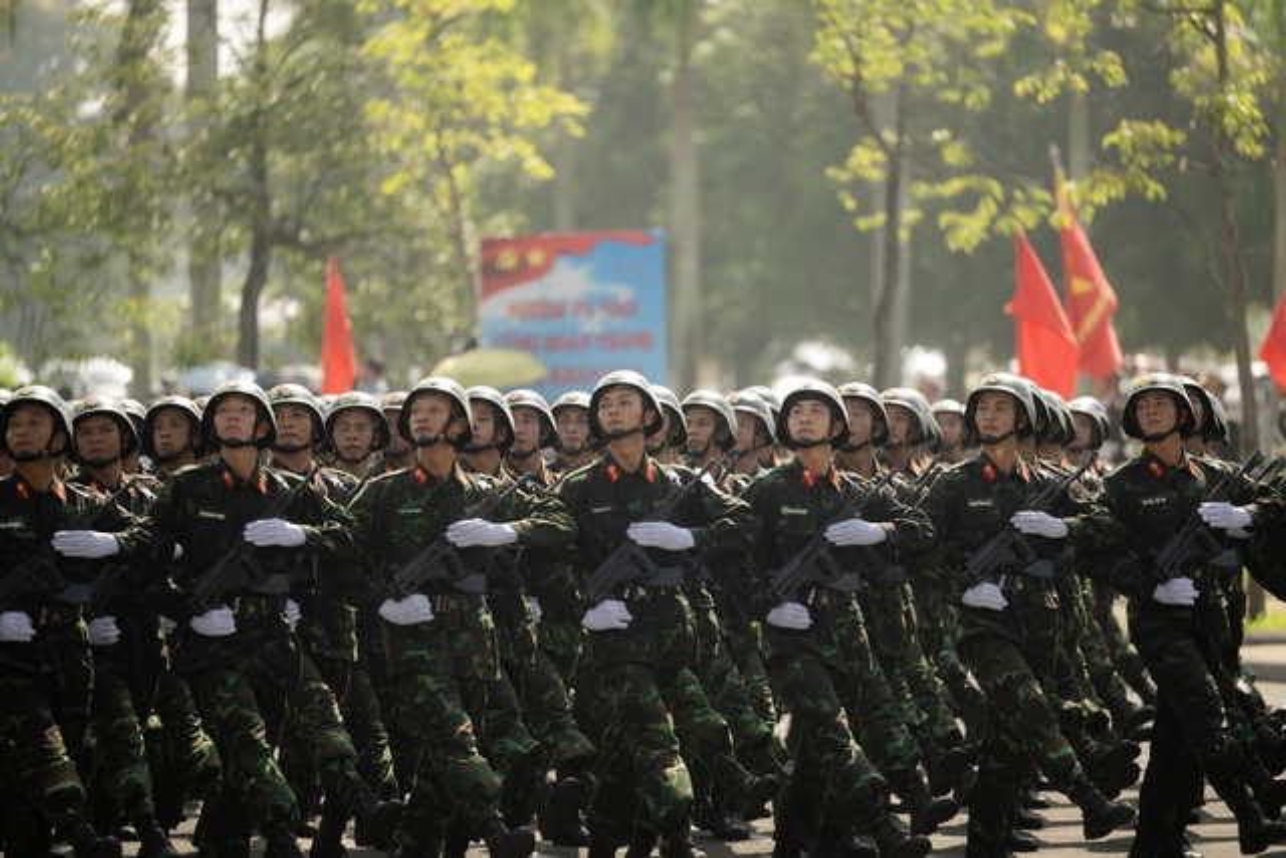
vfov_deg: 6.9
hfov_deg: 10.3
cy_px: 429
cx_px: 643
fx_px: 7146
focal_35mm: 200
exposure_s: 1/1600
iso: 320
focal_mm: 200
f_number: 2.8
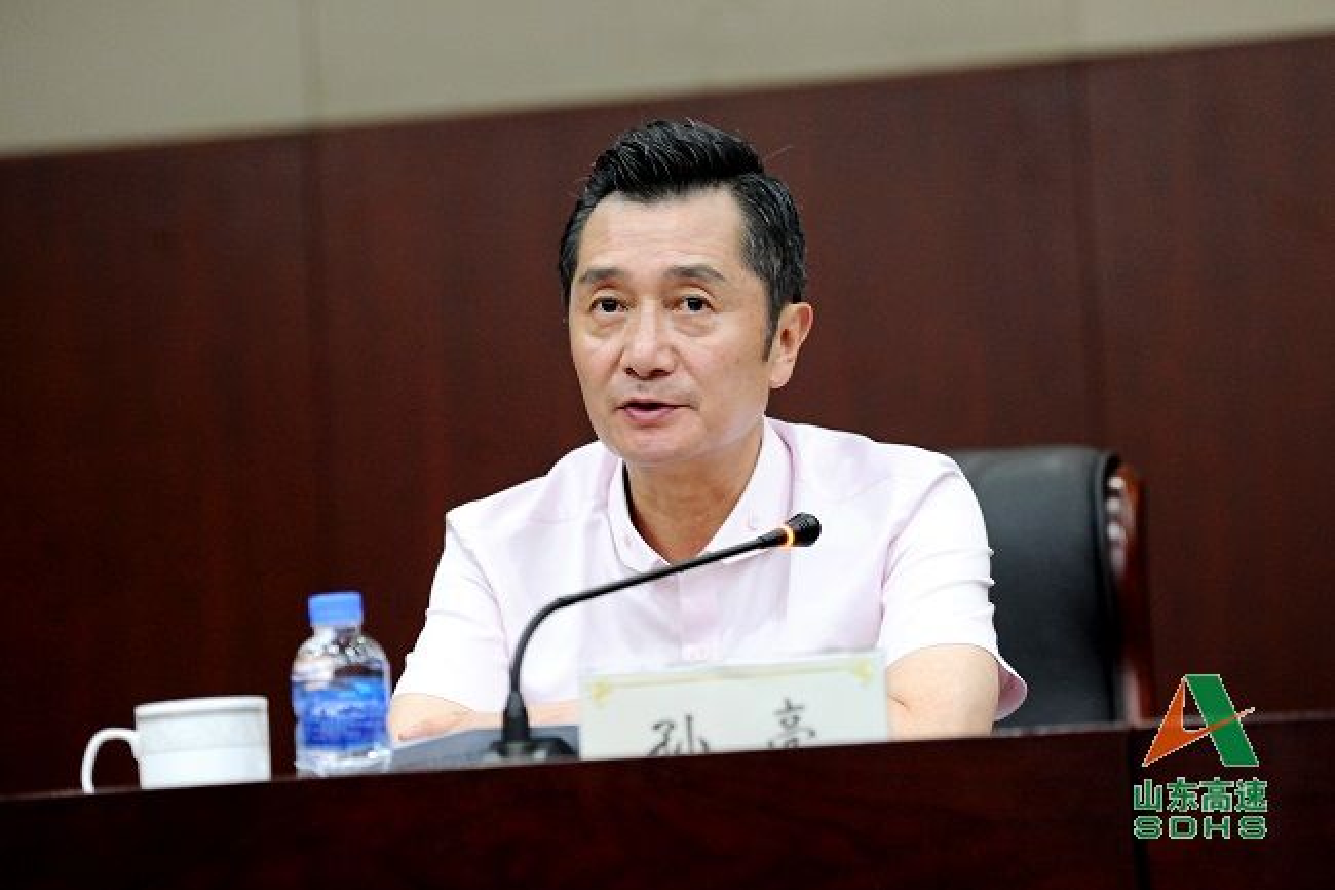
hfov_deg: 18.6
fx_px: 4078
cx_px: 668
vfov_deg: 12.4
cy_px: 445
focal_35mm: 110
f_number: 2.8
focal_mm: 110
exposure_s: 1/125
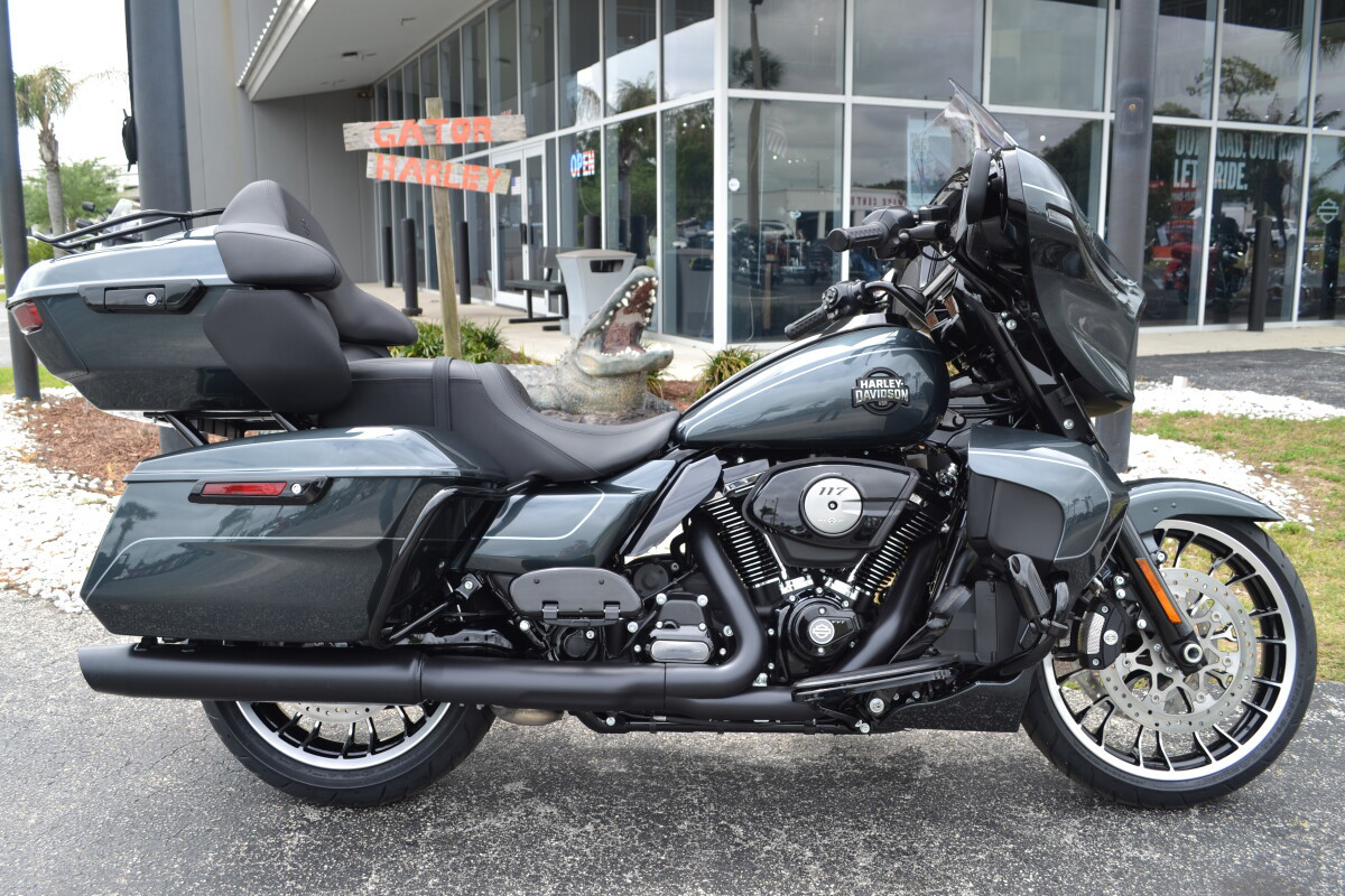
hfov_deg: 61.9
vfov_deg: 43.6
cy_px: 448
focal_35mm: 30
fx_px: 1121
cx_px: 672
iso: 100
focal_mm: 20
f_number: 5.6
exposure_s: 1/125
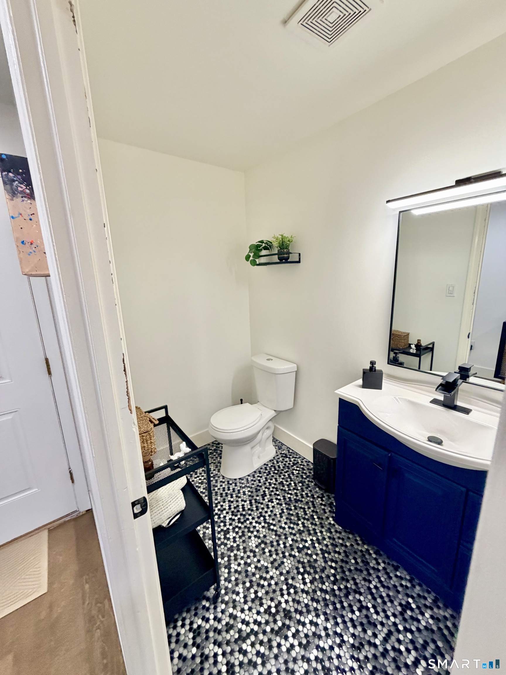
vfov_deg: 102.1
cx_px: 253
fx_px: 273
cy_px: 338
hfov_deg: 85.7
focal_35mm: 14
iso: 320
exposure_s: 1/120
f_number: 2.2
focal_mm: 2.22
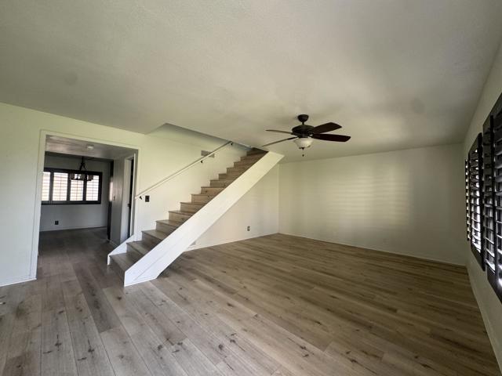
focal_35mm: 14
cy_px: 188
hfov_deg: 102.1
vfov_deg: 85.7
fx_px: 203
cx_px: 251
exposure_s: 1/99
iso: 160
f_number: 2.2
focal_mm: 2.22
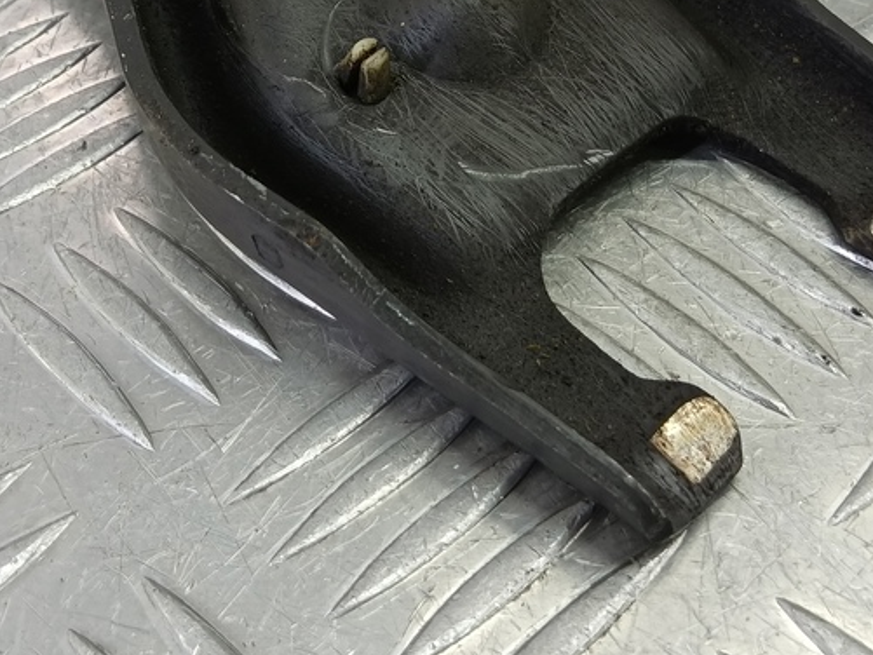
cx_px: 439
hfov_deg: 40.4
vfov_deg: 29.2
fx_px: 1186
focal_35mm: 47
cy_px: 23
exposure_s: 1/50
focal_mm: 4.11
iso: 169
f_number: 1.6
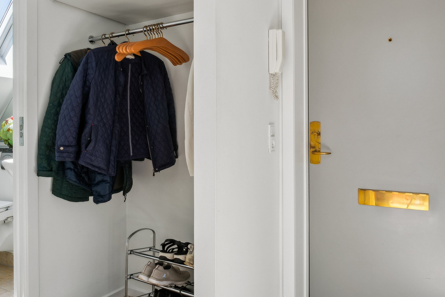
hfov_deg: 65.2
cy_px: 125
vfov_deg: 46.0
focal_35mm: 28
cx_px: 236
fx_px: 348
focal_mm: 12.5
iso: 100
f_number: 7.1
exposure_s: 1/50
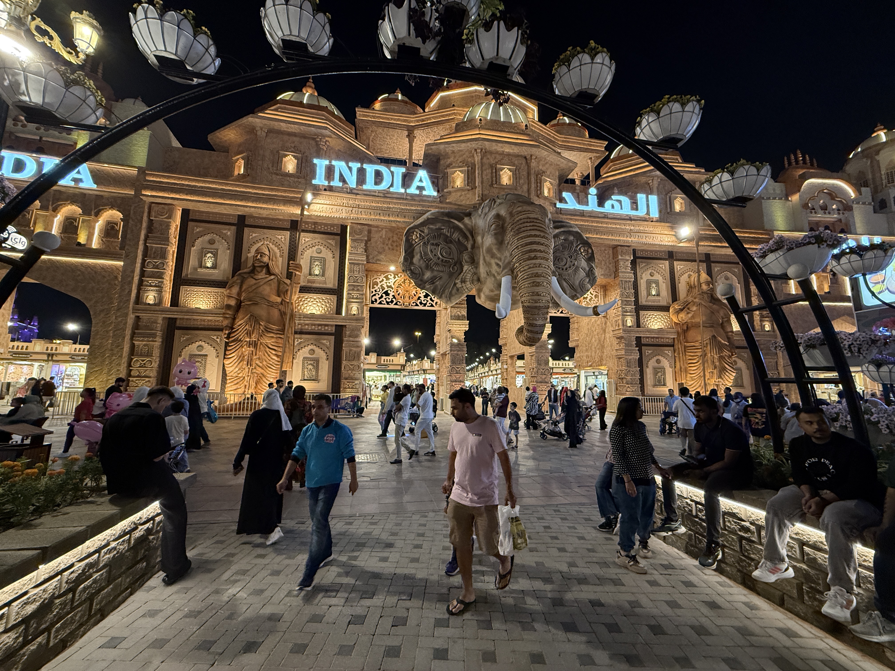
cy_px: 336
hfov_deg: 102.1
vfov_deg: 85.7
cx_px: 448
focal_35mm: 14
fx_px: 362
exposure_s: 1/100
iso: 320
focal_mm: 2.22
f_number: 2.2
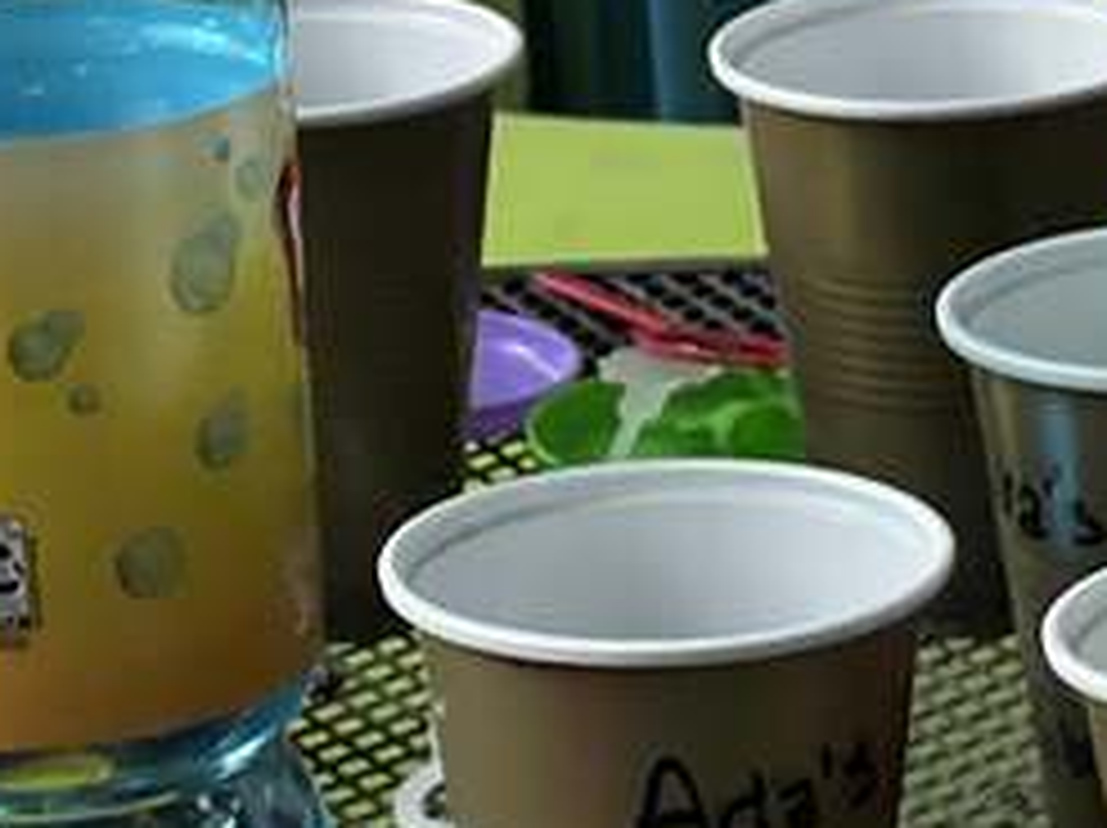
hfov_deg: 8.4
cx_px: 1125
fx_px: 7508
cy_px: 497
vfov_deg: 6.3
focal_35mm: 235
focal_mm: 9
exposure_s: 1/34
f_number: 2.8
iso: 1250
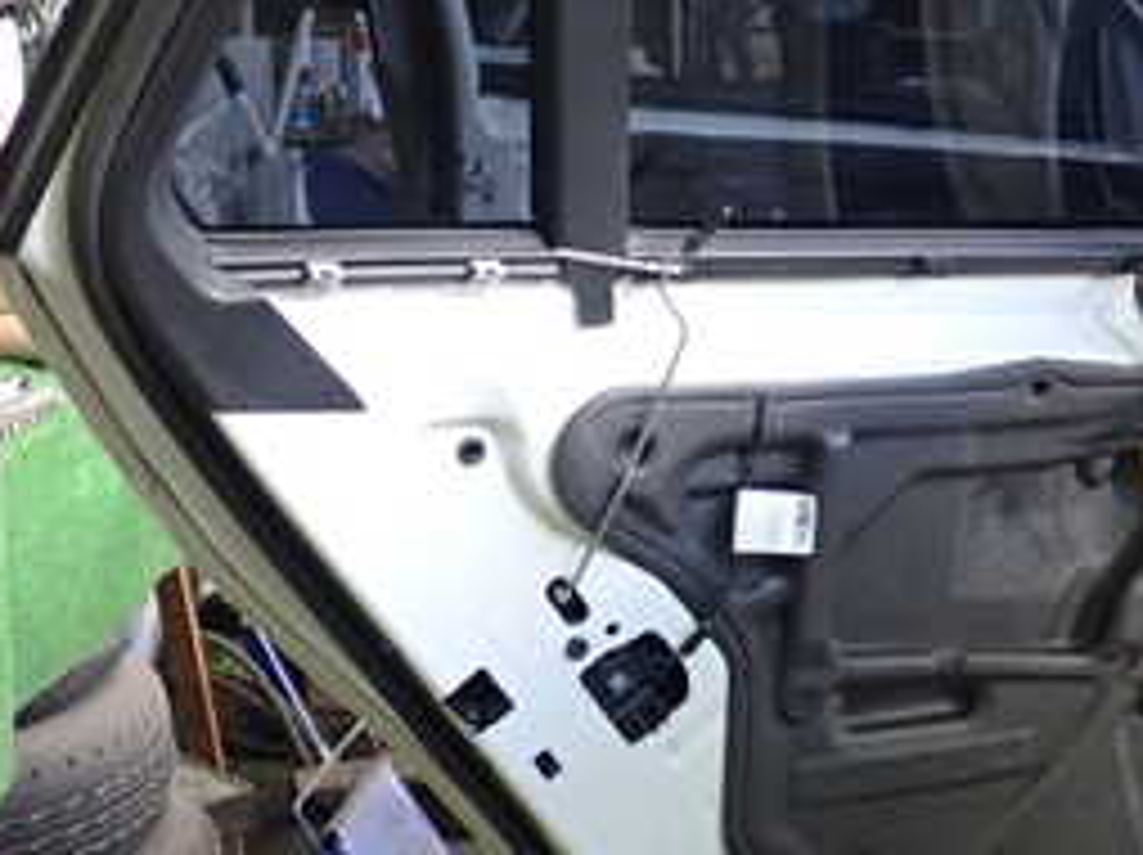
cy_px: 284
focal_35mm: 71
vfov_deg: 20.6
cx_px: 878
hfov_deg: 27.0
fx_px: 2342
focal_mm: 5.4
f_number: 2.3
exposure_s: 1/30
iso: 320
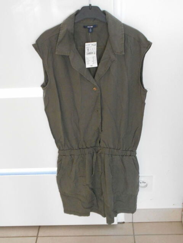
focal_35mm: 44
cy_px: 122
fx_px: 310
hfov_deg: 32.9
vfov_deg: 42.9
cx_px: 92
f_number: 4.2
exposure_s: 1/10
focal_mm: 7.7
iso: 400
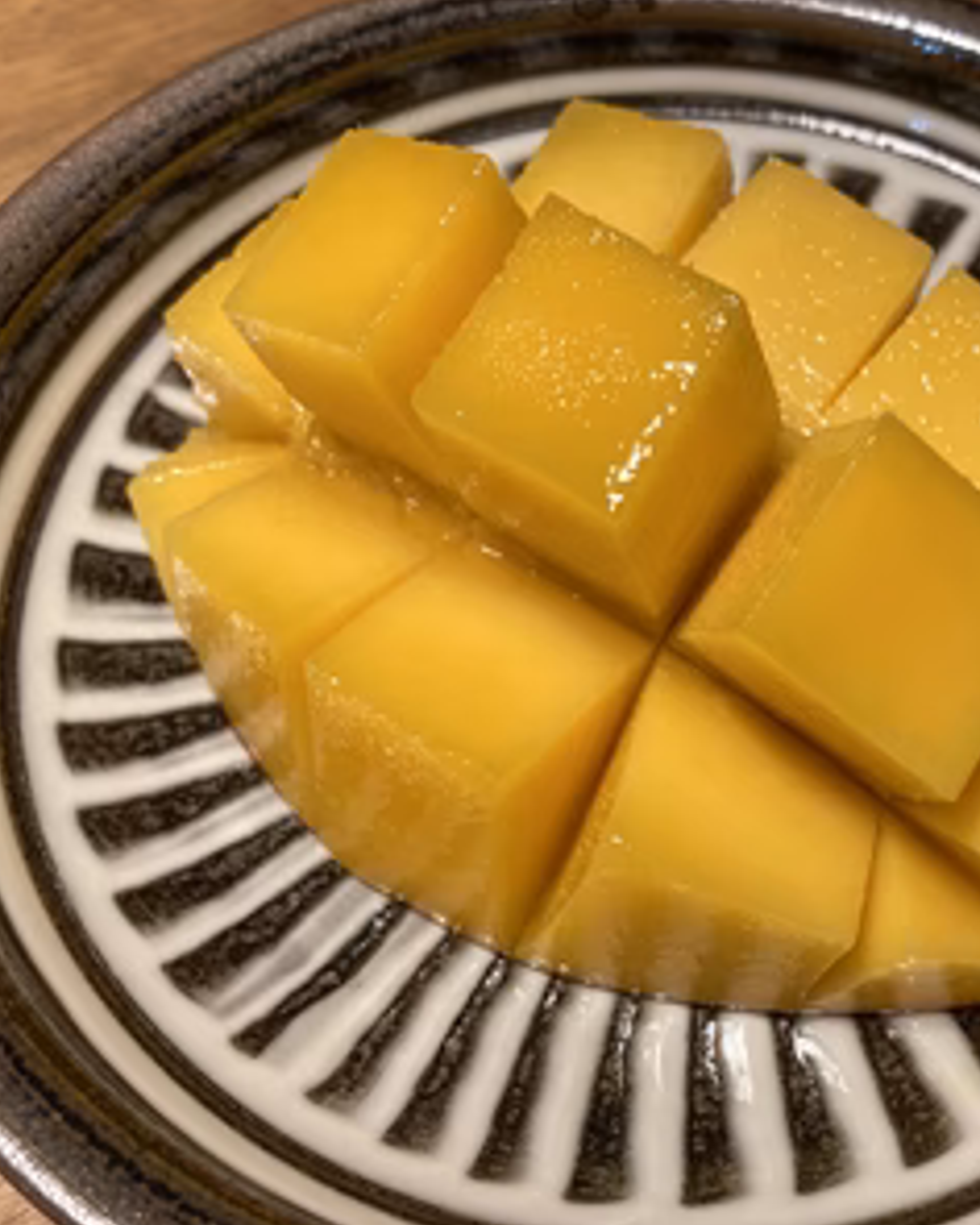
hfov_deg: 39.3
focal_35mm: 37
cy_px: 619
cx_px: 706
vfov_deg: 49.1
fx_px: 1341
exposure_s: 1/60
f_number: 1.8
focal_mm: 3.99
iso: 80
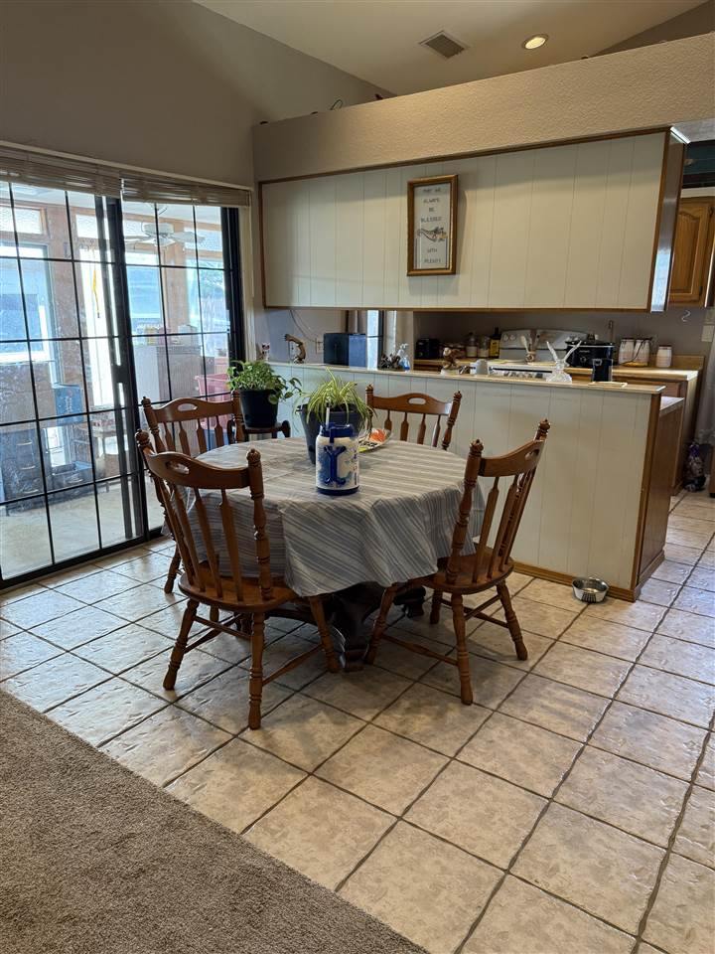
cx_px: 358
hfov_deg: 56.8
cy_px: 477
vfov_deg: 71.6
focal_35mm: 24
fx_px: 661
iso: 200
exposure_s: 1/60
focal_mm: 6.76
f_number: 1.78
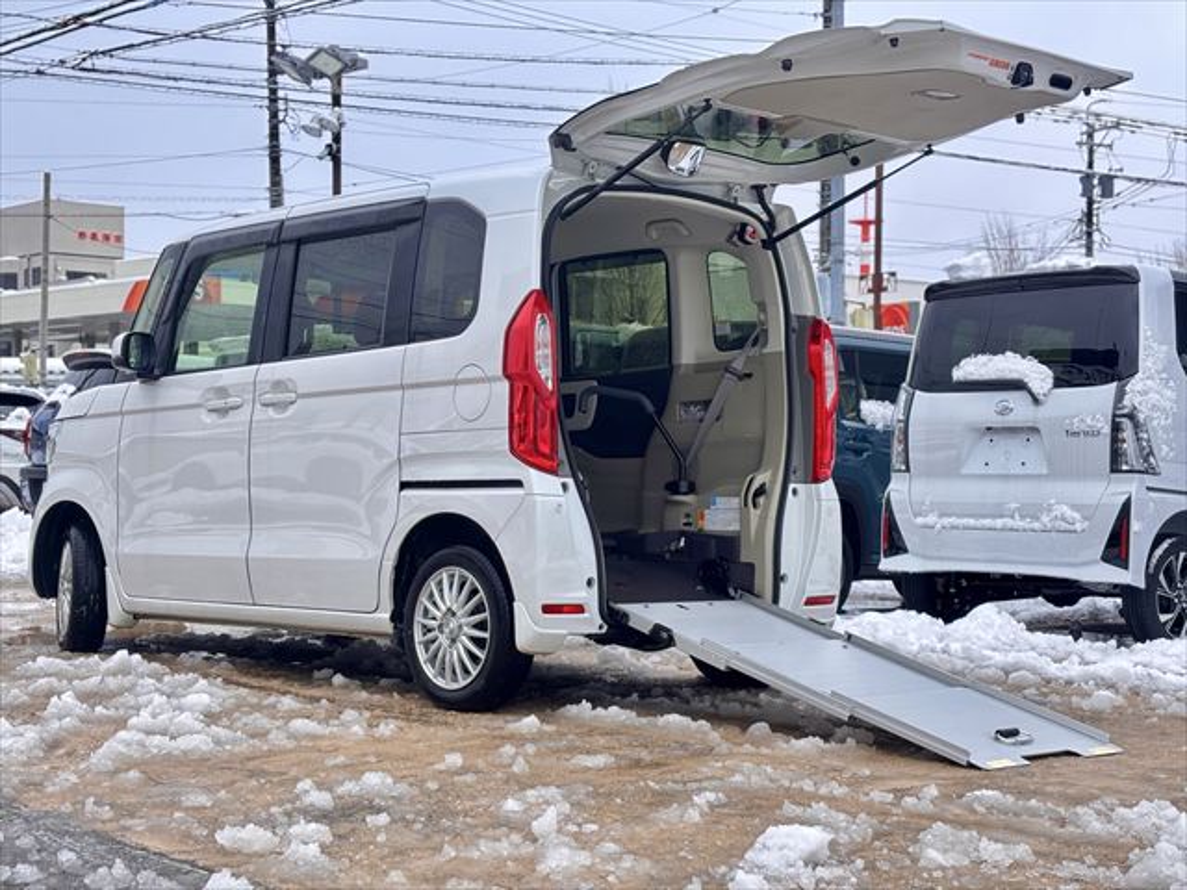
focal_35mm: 52
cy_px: 445
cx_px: 594
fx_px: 1783
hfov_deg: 36.8
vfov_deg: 28.0
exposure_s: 1/697
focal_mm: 5.96
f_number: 1.6
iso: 32
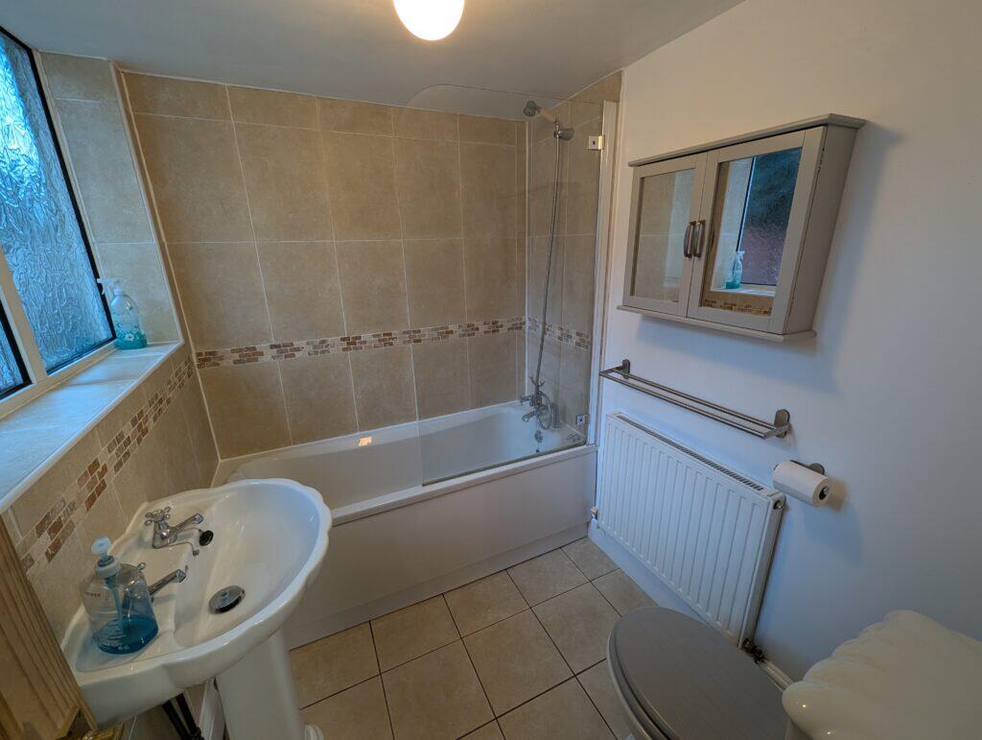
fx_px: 369
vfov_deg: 90.1
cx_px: 491
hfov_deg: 106.1
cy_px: 370
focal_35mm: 13
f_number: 2.2
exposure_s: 1/25
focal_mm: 1.95
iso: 65
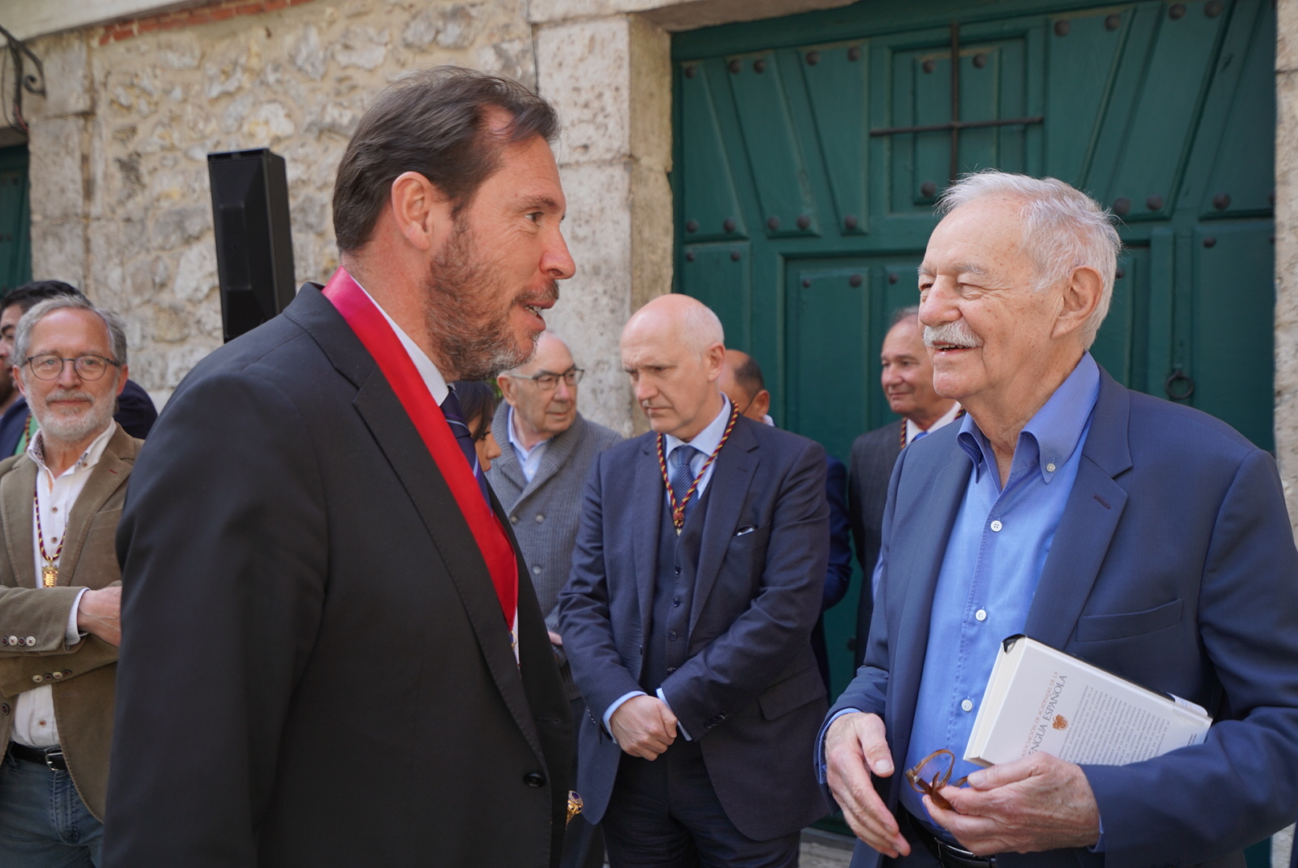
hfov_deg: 54.4
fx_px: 1263
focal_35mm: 35
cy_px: 434
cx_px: 649
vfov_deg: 37.9
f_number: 4
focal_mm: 35
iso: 200
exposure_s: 1/160
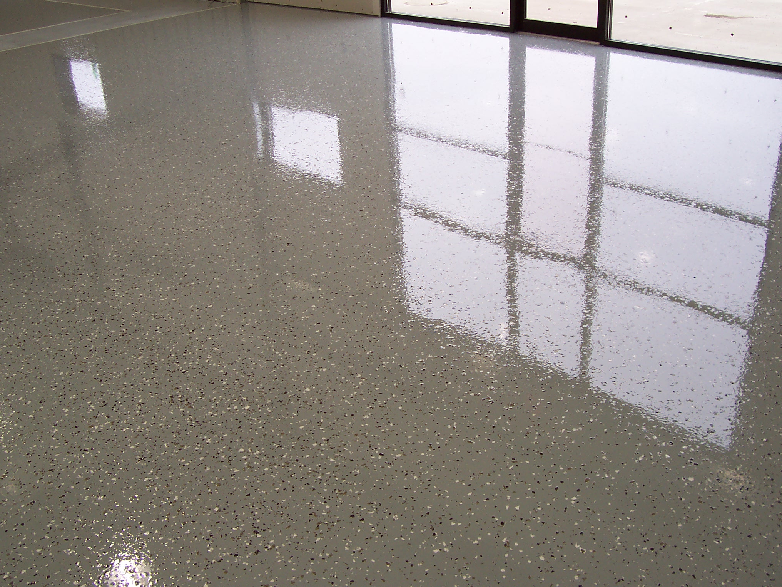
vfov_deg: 38.7
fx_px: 836
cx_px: 391
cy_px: 294
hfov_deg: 50.1
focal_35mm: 37
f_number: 2.8
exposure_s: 1/125
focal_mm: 5.6
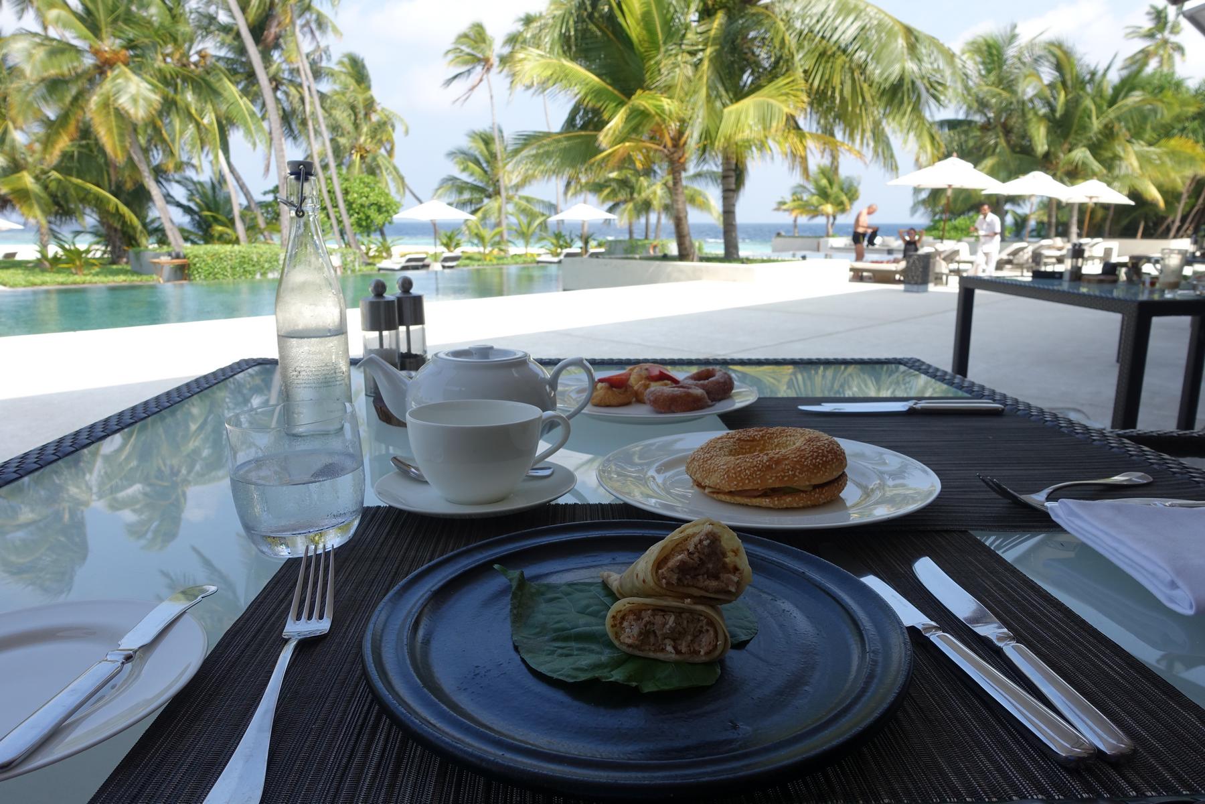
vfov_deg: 53.1
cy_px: 402
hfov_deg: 73.7
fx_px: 803
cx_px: 602
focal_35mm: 24
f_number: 5.6
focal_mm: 8.8
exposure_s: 1/250
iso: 125
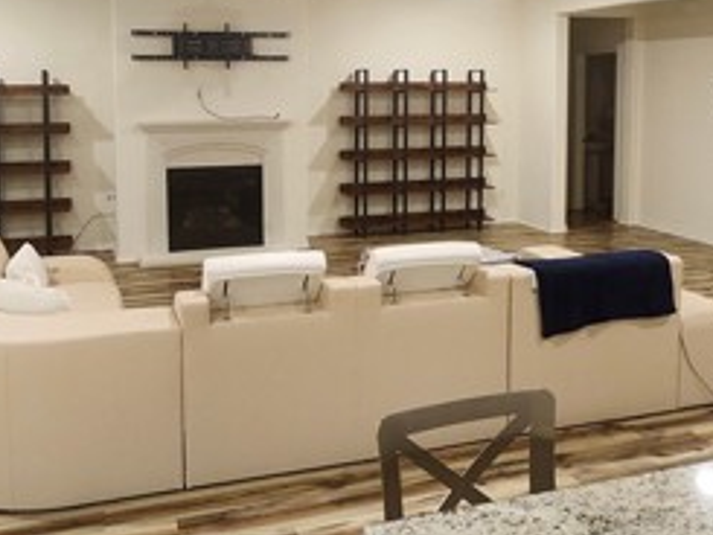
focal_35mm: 34
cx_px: 311
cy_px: 142
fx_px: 701
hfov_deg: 53.8
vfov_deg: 40.8
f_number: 2.2
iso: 320
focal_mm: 1.74
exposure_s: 1/30
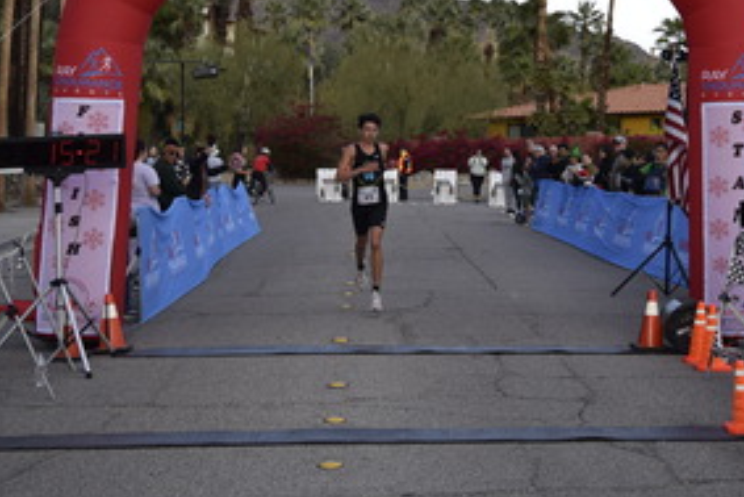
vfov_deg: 18.4
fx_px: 1509
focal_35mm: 73
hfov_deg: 27.5
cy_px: 63
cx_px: 492
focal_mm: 25
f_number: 5
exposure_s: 1/1250
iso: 400
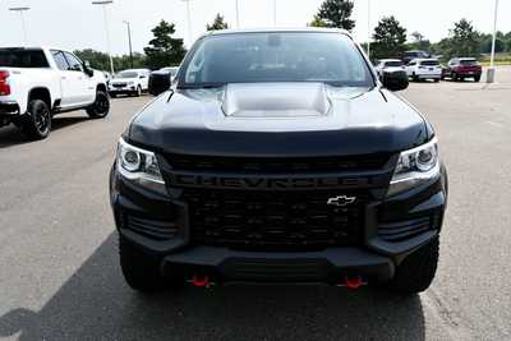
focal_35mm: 30
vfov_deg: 43.6
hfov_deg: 61.9
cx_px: 256
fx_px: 426
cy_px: 170
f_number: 8
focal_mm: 20
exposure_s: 1/250
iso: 160
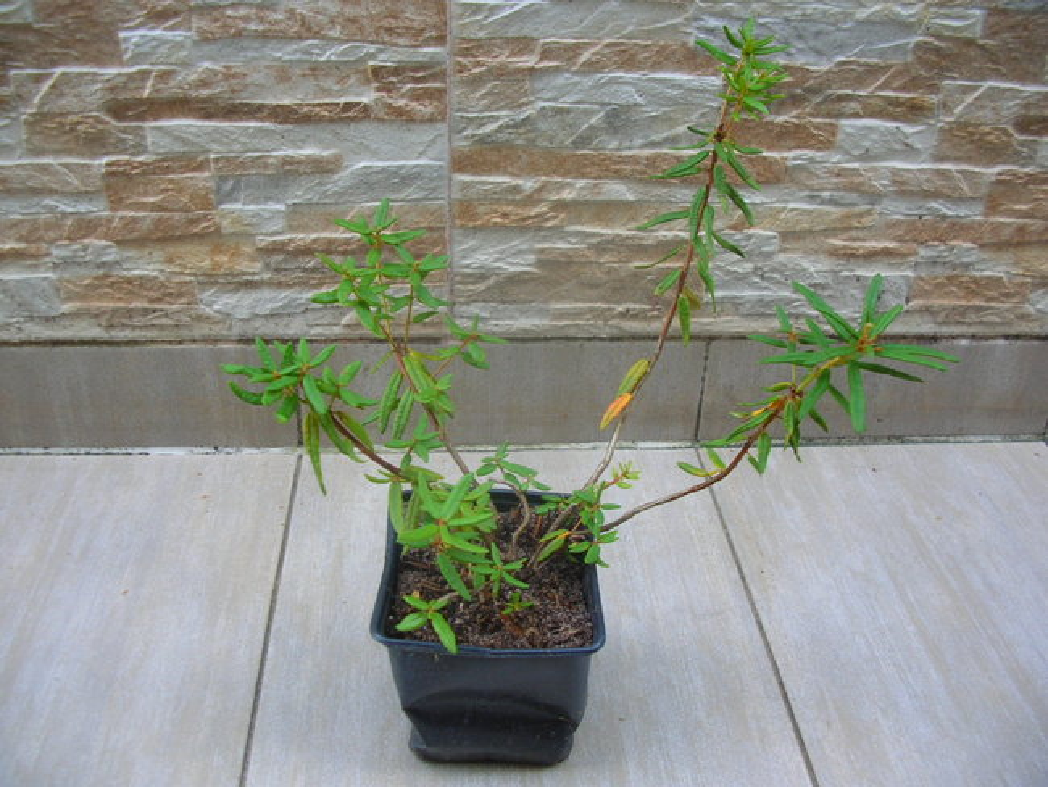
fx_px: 1060
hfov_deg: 52.6
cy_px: 394
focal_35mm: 35
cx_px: 524
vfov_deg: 40.7
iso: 50
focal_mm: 5.8
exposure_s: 1/9.1
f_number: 2.8
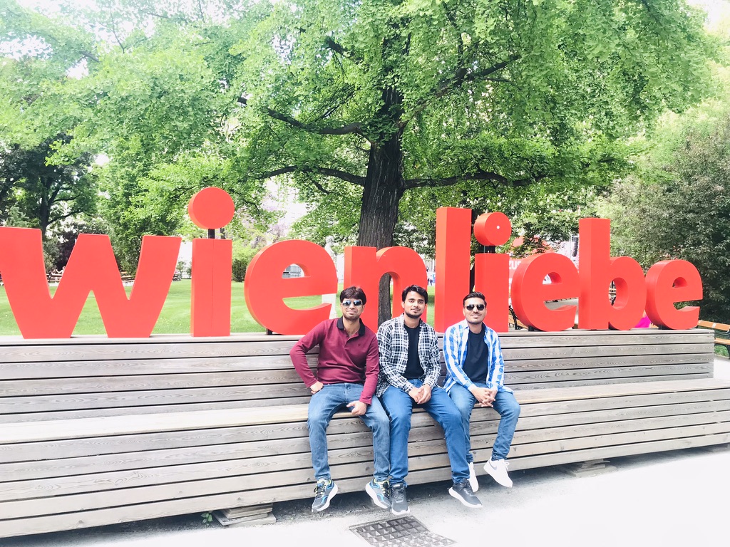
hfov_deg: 63.4
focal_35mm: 28
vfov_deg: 49.7
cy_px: 274
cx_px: 365
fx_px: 590
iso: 20
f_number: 1.8
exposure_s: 1/184
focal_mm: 3.99
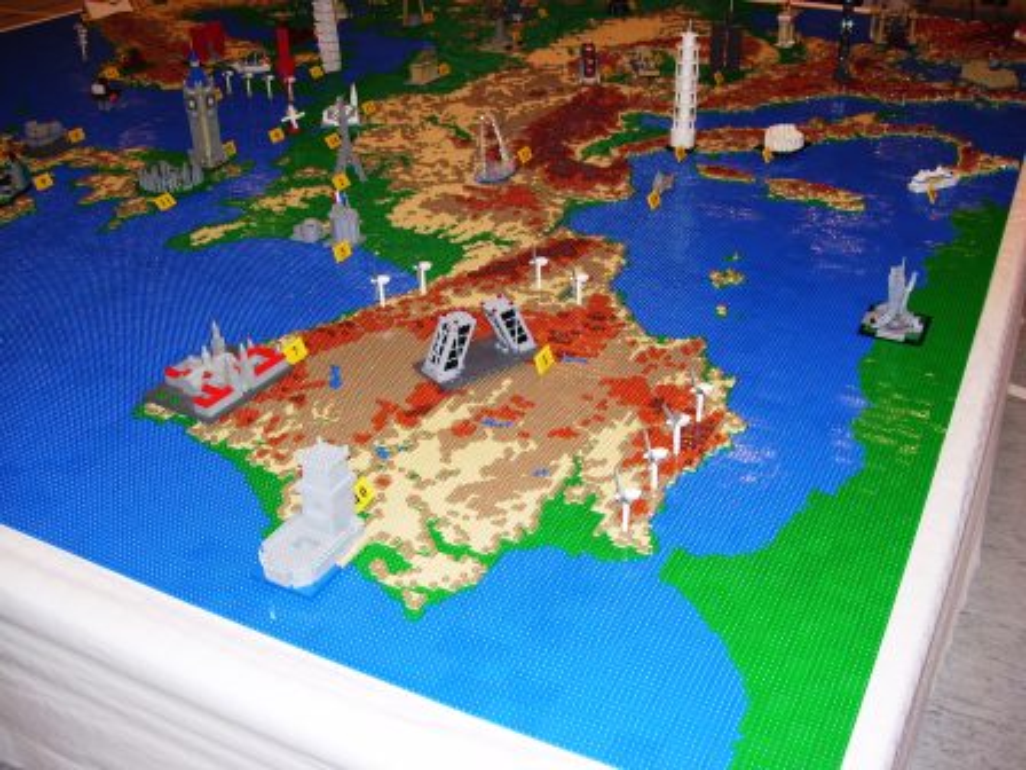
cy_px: 385
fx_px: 1067
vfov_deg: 39.7
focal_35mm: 36
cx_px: 513
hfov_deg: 51.4
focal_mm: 6
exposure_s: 1/60
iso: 80
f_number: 2.7
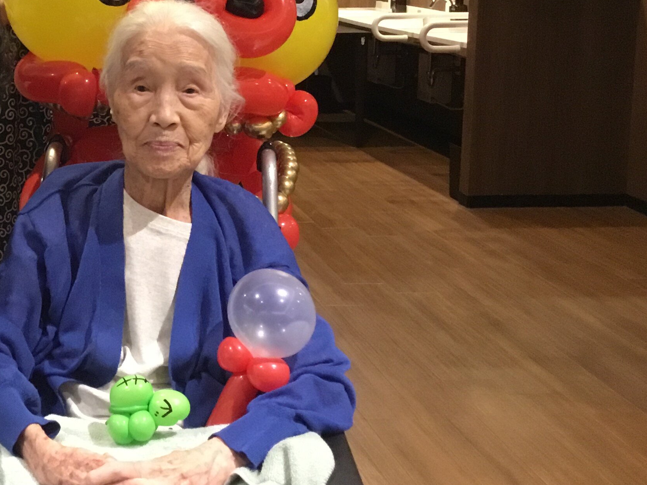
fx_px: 1140
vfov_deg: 23.6
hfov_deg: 30.3
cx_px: 67
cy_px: 87
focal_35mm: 61
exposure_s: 1/30
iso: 200
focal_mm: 3.3
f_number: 2.4
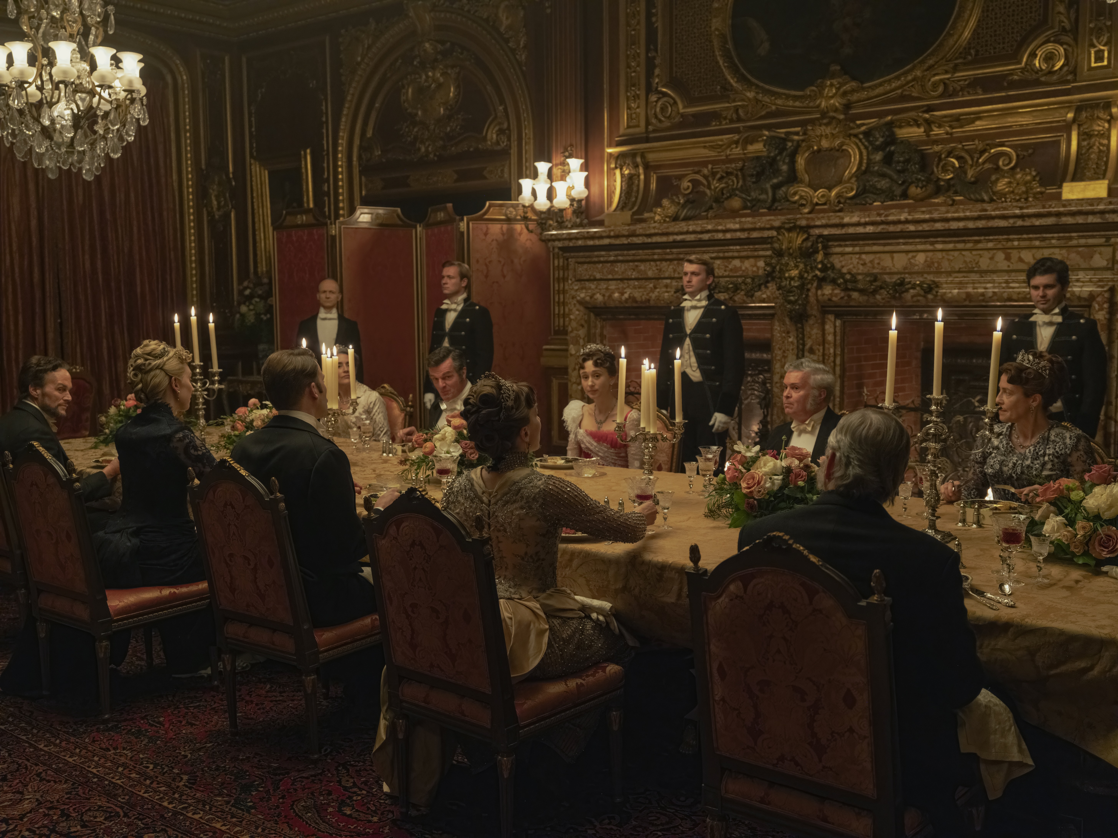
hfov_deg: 51.4
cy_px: 419
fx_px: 1163
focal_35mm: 36
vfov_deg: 39.7
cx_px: 559
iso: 6400
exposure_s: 1/100
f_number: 4.5
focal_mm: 45
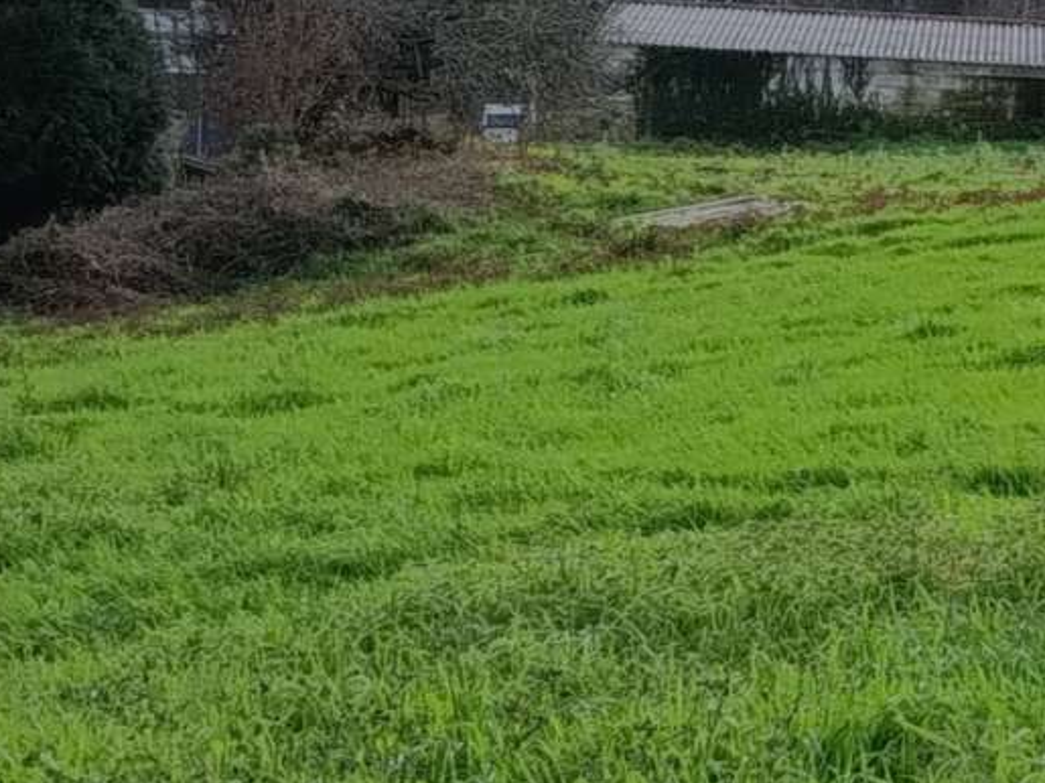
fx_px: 4044
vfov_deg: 11.1
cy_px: 374
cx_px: 1465
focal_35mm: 134
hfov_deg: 14.0
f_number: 1.7
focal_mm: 5.24
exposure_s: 1/422
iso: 50
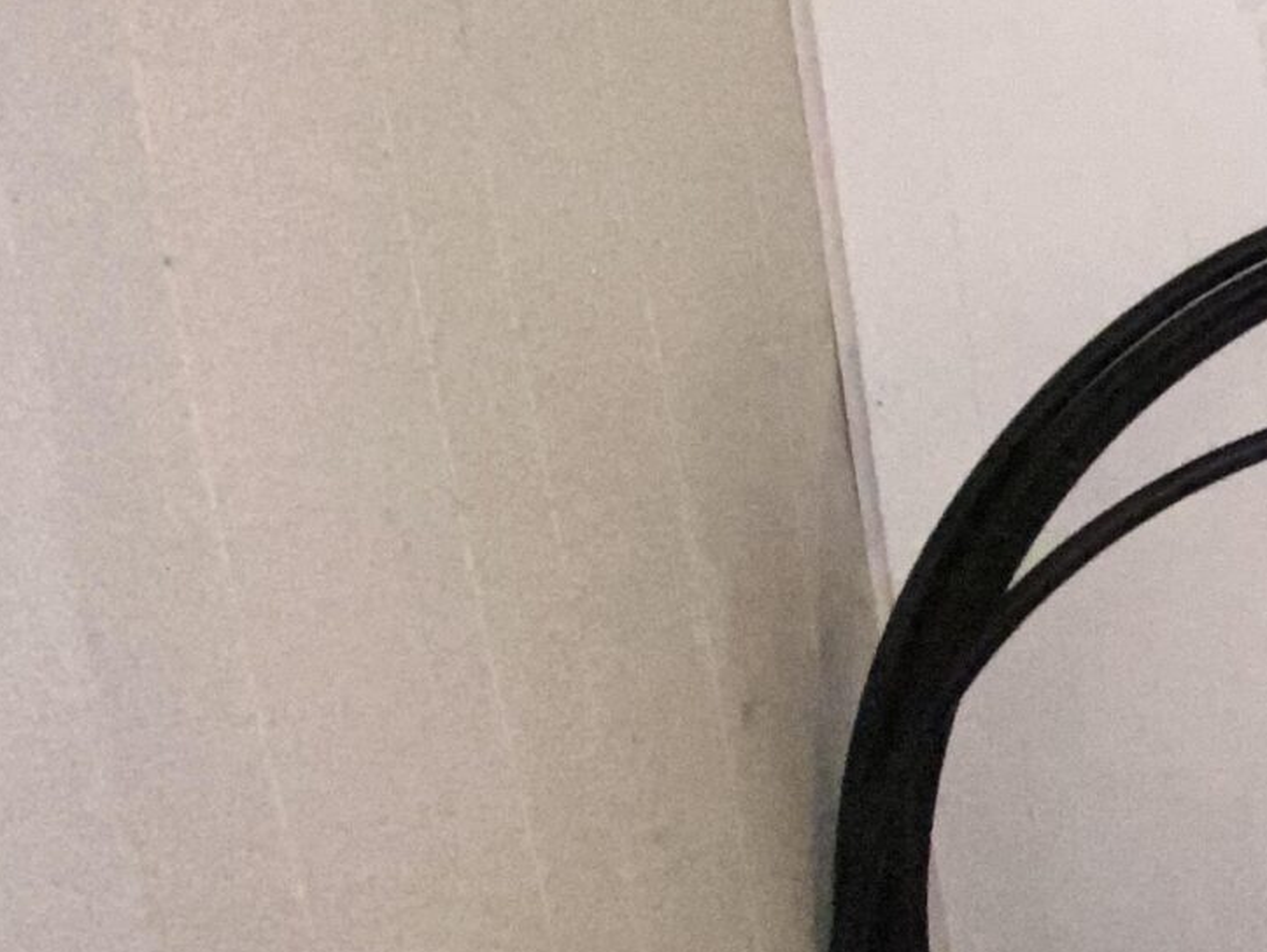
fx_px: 1685
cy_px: 317
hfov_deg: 26.3
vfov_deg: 31.3
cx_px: 2008
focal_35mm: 46
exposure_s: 1/60
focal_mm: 1.54
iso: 250
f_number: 2.4
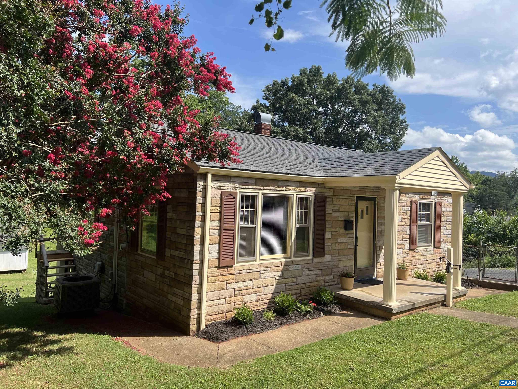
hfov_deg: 67.3
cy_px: 194
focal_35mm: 26
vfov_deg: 53.1
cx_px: 259
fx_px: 389
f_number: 1.5
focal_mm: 5.7
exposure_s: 1/3165
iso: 50
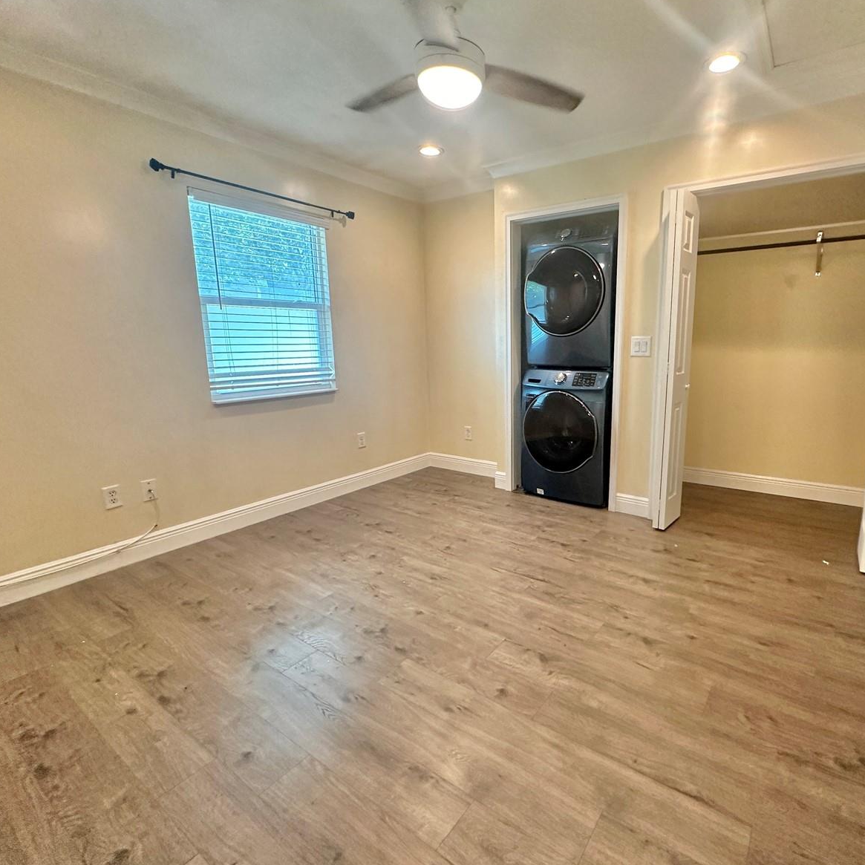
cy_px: 424
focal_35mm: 17
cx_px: 513
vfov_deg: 84.0
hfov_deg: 83.1
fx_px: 481
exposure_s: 1/120
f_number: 2.2
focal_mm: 2.22
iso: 320
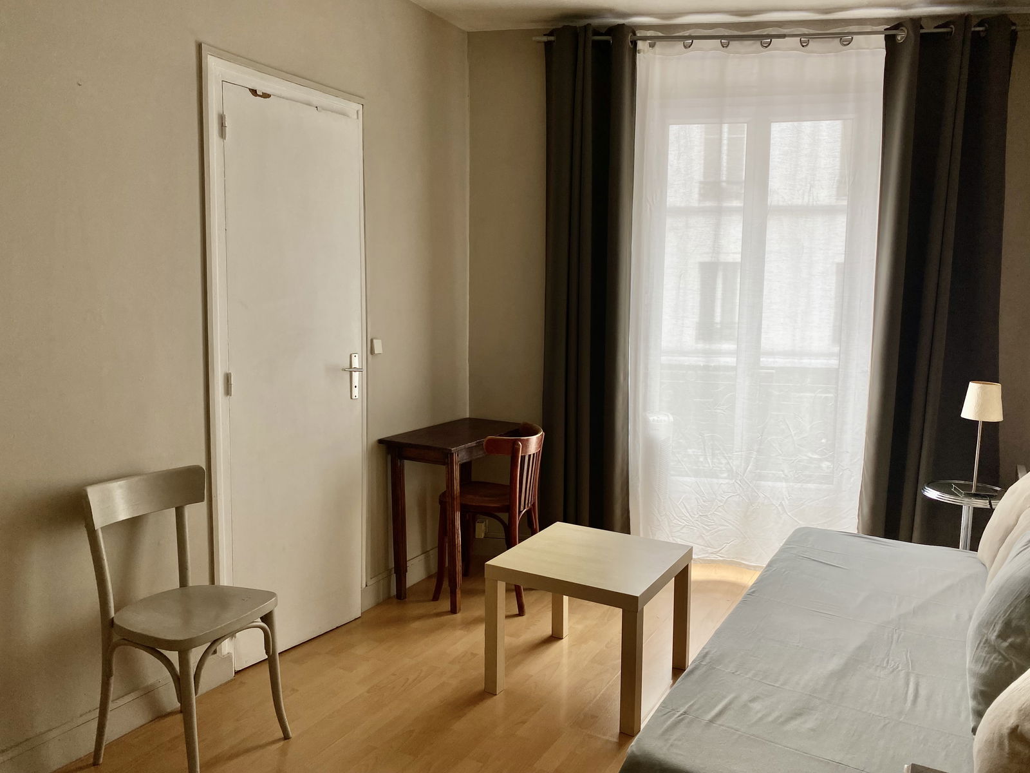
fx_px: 774
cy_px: 386
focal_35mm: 26
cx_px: 515
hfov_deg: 67.3
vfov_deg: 53.1
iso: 32
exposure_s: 1/122
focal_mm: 4.25
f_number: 1.8
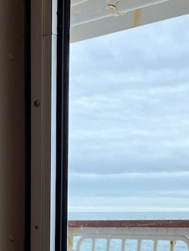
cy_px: 364
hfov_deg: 16.5
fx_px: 633
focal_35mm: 87
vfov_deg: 19.8
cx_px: -15
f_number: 1.8
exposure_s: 1/120
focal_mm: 3.99
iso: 80
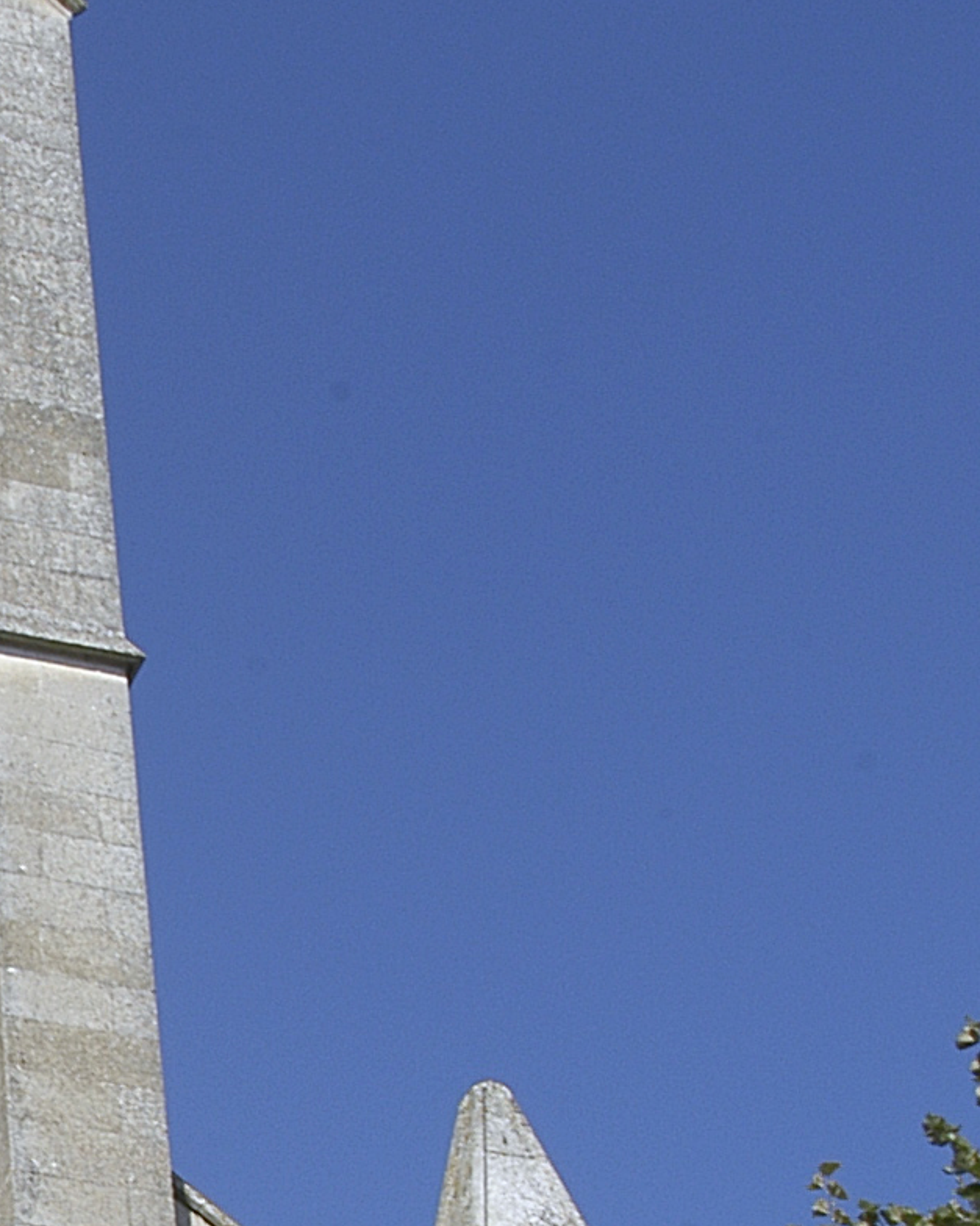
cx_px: -245
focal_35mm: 108
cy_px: 1335
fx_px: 3916
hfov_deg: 13.8
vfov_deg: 17.2
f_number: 11
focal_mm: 20
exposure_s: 1/250
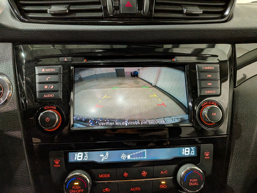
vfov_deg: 56.8
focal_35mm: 24
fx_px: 178
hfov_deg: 71.6
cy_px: 96
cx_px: 128
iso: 699
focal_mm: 4.53
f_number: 1.7
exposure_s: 1/120
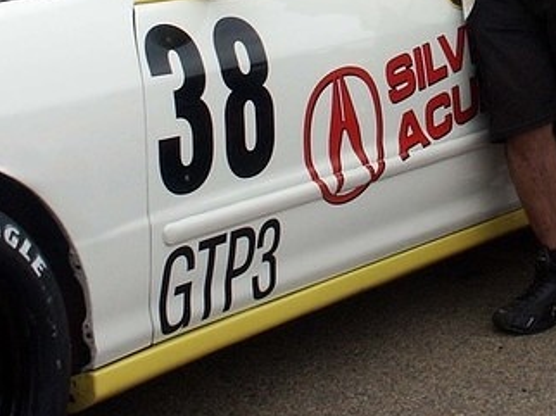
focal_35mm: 97
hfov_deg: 20.0
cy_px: -86
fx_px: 1557
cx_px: 452
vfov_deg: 14.7
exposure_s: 1/250
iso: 100
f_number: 6.7
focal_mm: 10.26
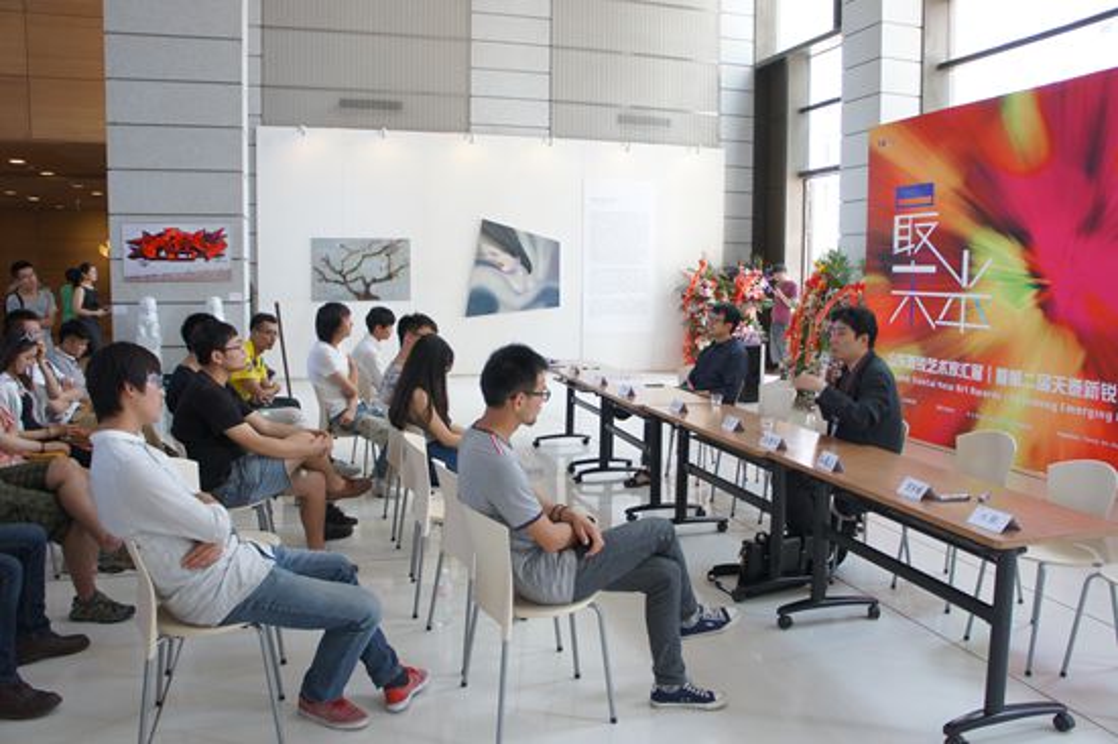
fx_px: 838
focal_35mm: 27
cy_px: 372
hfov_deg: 67.4
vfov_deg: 47.9
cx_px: 559
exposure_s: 1/30
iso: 250
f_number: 3.5
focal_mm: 18
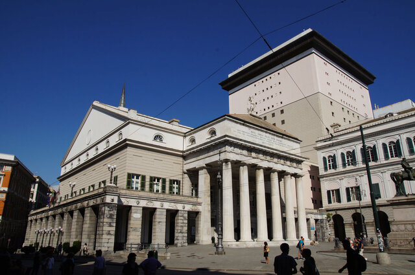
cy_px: 138
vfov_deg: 50.3
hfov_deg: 70.5
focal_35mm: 26
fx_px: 294
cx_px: 208
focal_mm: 17
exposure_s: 1/160
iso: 100
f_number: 11
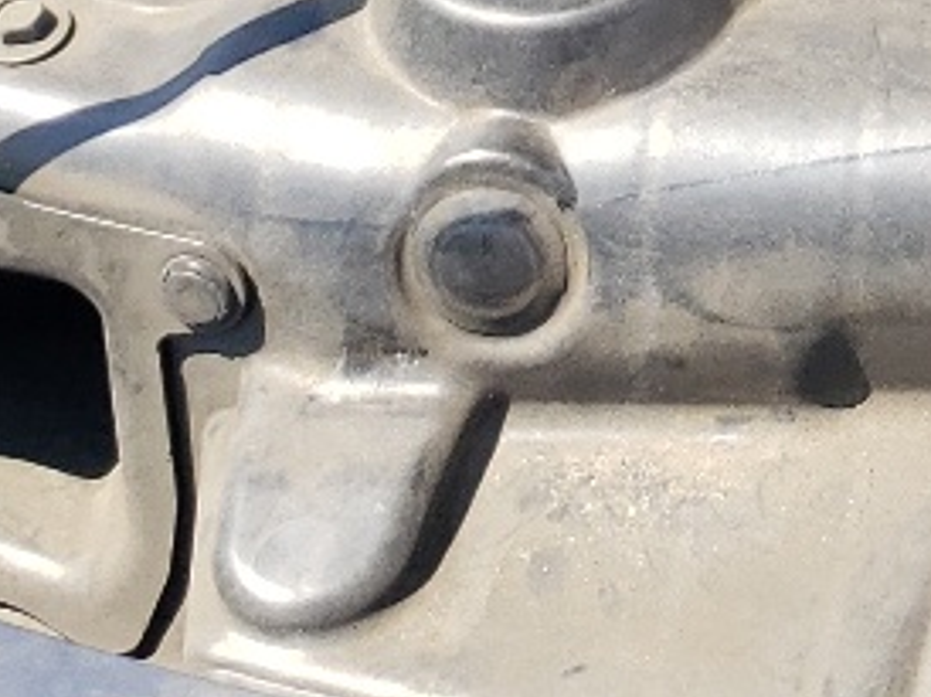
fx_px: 4084
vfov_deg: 9.1
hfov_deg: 11.8
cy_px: -741
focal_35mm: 152
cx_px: 1757
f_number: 1.5
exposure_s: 1/769
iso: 50
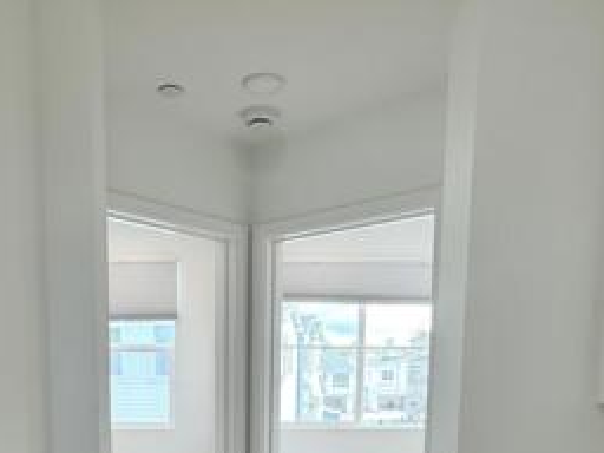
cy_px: 451
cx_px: 212
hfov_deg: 51.8
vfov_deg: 36.6
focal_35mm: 35
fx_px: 611
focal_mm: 2.22
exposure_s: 1/120
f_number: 2.2
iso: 64
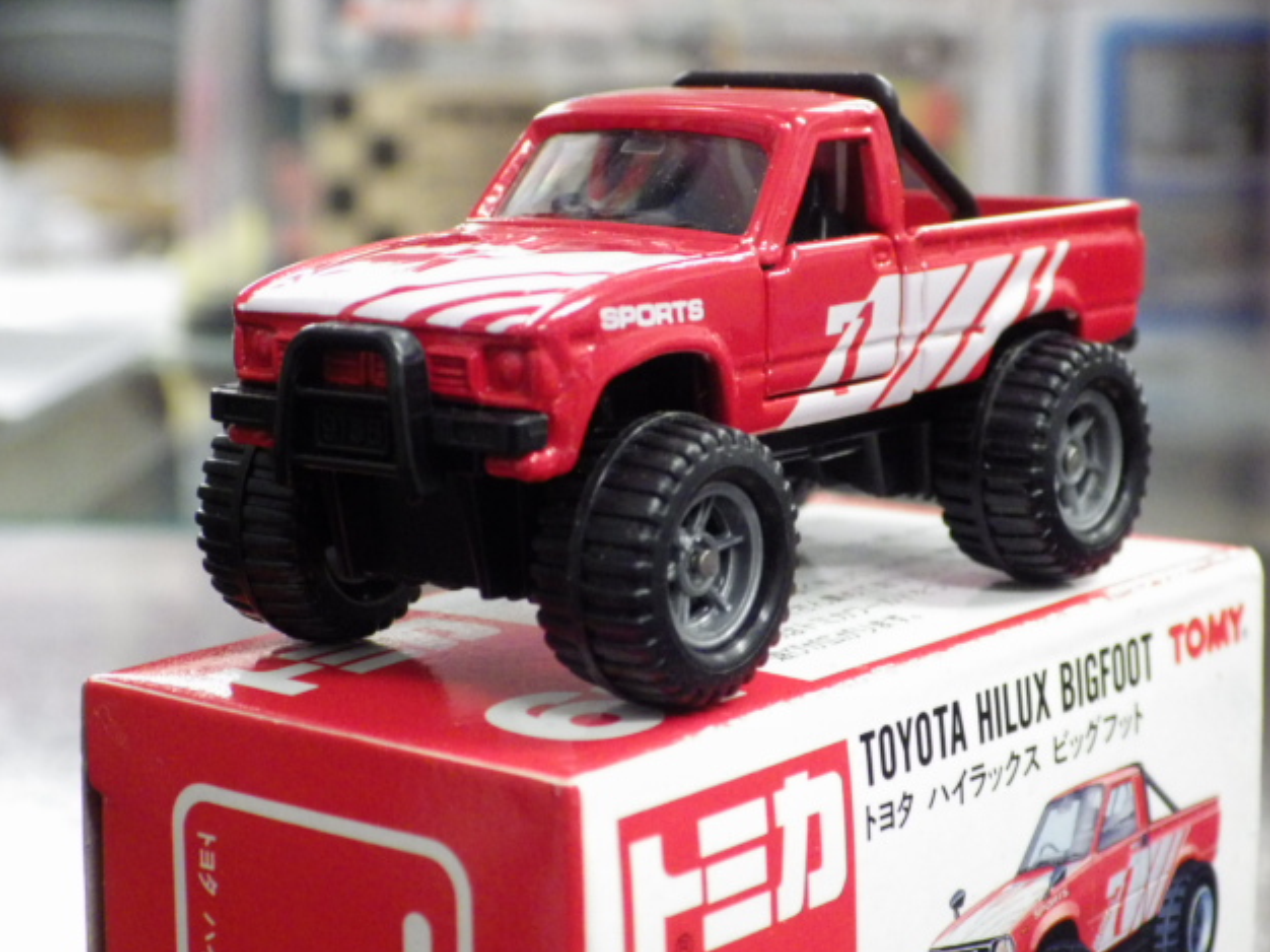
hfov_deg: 22.0
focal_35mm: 89
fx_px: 3264
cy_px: 473
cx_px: 645
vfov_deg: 16.6
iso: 1000
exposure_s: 1/30
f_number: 4.4
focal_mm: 15.6
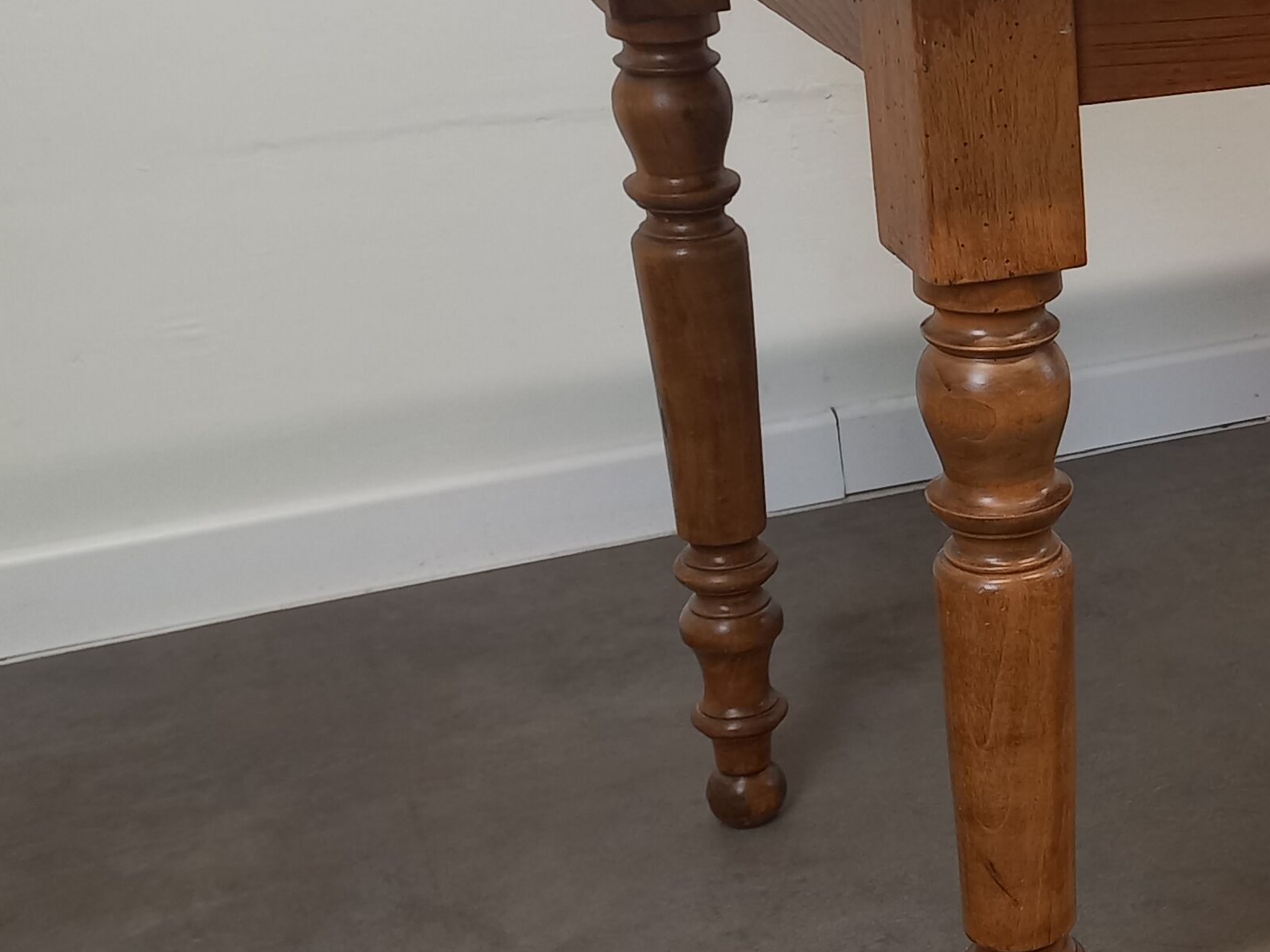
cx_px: 1515
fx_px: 2311
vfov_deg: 23.3
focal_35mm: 63
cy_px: 486
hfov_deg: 27.2
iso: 200
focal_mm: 4.65
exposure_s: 1/50
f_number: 1.8
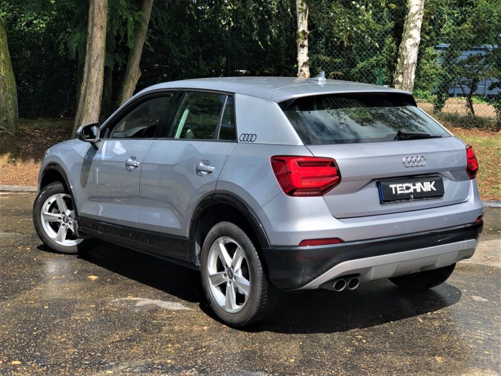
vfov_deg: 25.7
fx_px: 825
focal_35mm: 57
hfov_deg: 33.8
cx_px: 250
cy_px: 188
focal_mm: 6.6
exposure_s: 1/335
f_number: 2.8
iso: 20
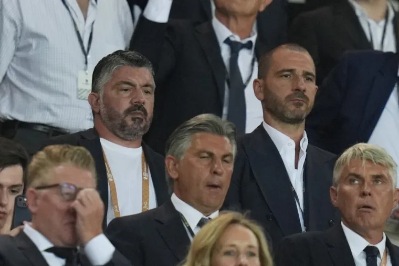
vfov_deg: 3.4
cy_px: 133
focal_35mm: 400
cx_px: 200
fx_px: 4431
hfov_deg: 5.2
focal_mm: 400
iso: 2500
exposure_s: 1/400
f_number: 2.8
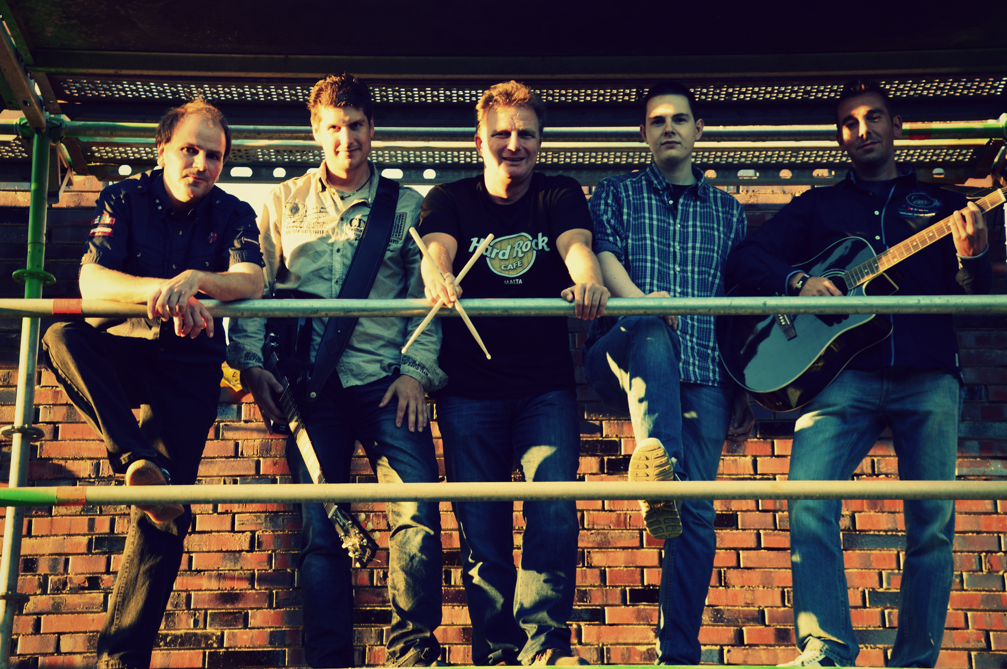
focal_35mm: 82
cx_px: 504
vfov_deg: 16.5
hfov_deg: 24.6
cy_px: 334
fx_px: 2306
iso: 400
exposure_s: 1/60
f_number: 8
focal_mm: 55
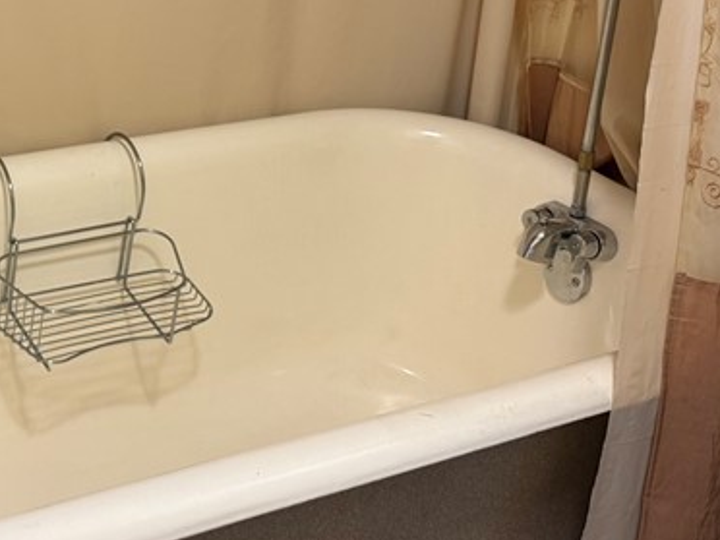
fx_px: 1373
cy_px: -4
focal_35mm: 66
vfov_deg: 21.5
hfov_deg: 27.9
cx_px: 23
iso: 200
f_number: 1.78
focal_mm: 6.76
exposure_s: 1/60
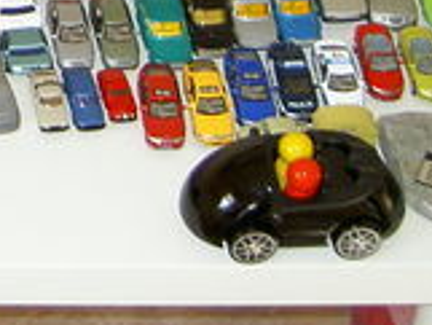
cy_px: -236
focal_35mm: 155
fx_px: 1936
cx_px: -241
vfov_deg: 9.2
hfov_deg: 12.1
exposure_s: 1/59.5
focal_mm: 8
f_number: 2.8
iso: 100
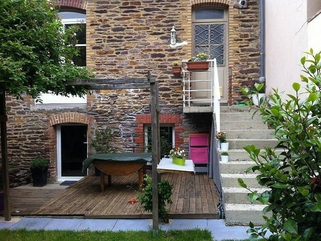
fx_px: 325
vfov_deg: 40.7
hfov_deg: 52.6
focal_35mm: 35
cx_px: 160
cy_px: 120
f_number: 2.8
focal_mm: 3.85
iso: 80
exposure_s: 1/40
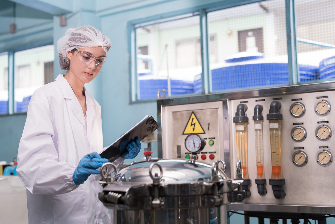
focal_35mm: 50
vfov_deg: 27.0
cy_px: 112
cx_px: 168
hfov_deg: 39.6
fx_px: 465
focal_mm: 50
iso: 1000
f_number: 2.8
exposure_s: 1/200
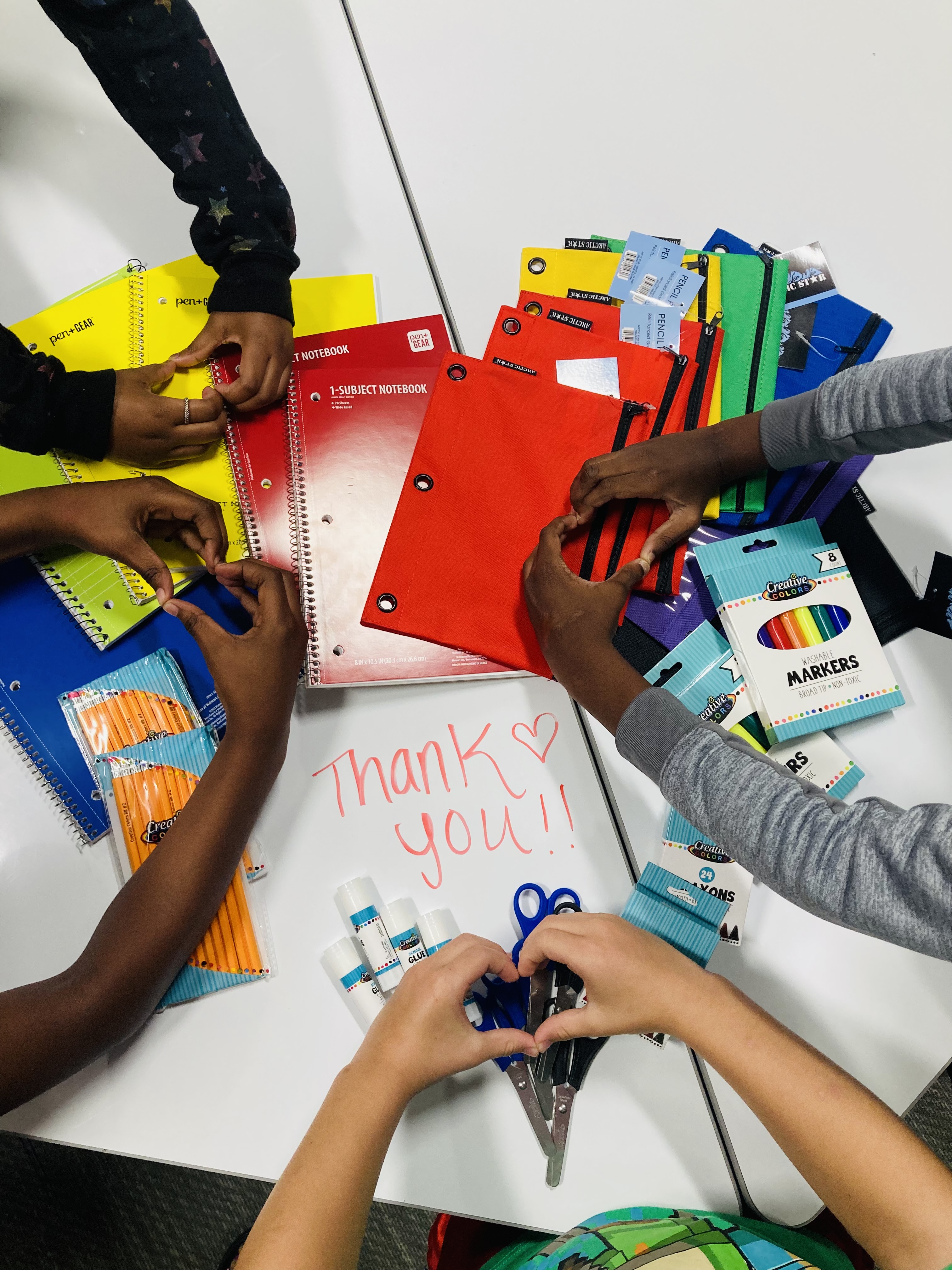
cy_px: 635
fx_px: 1027
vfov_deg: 63.4
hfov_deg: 49.7
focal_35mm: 28
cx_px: 476
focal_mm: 3.99
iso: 80
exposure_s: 1/99
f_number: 1.8
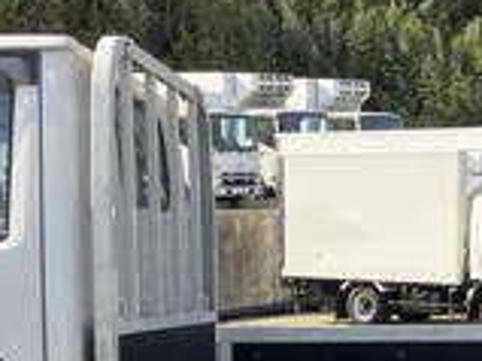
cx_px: 433
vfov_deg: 12.9
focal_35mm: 113
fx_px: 1572
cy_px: 370
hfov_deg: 17.2
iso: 32
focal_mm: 3.99
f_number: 1.8
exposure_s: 1/796
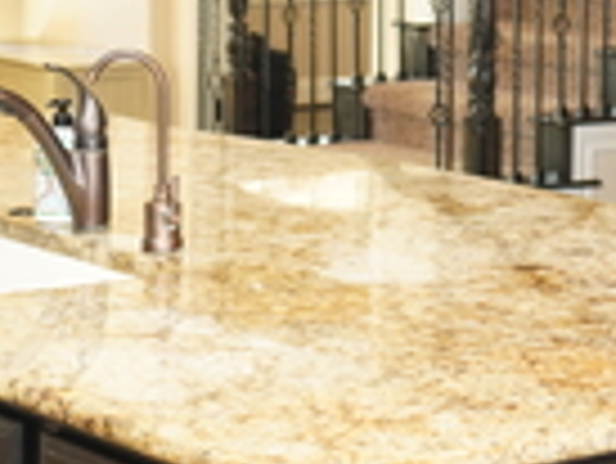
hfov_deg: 12.2
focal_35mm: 157
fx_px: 2796
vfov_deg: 9.4
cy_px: 7
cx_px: 809
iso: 1000
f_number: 2.8
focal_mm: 35
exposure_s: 1/100
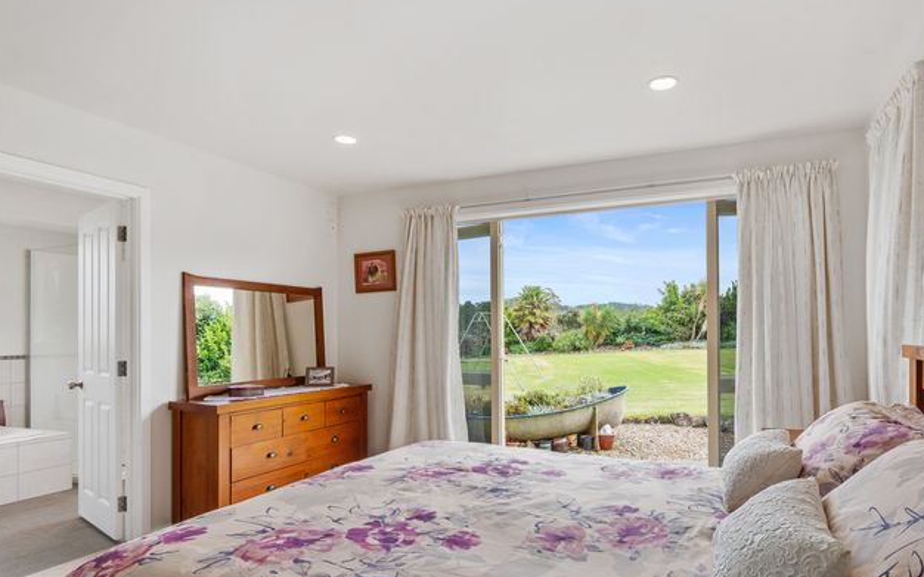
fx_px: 504
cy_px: 316
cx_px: 533
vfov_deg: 59.5
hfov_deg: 84.5
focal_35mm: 20
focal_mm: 16
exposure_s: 1/45
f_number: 16
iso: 800
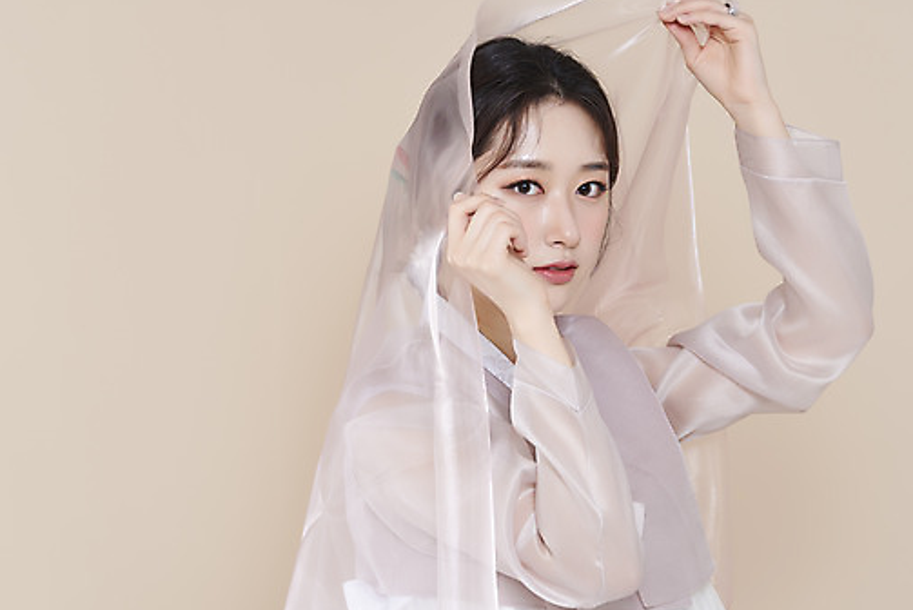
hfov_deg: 16.4
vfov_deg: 11.0
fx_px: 3172
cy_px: 281
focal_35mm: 125
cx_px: 542
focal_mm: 105
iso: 64
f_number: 11
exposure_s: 1/125
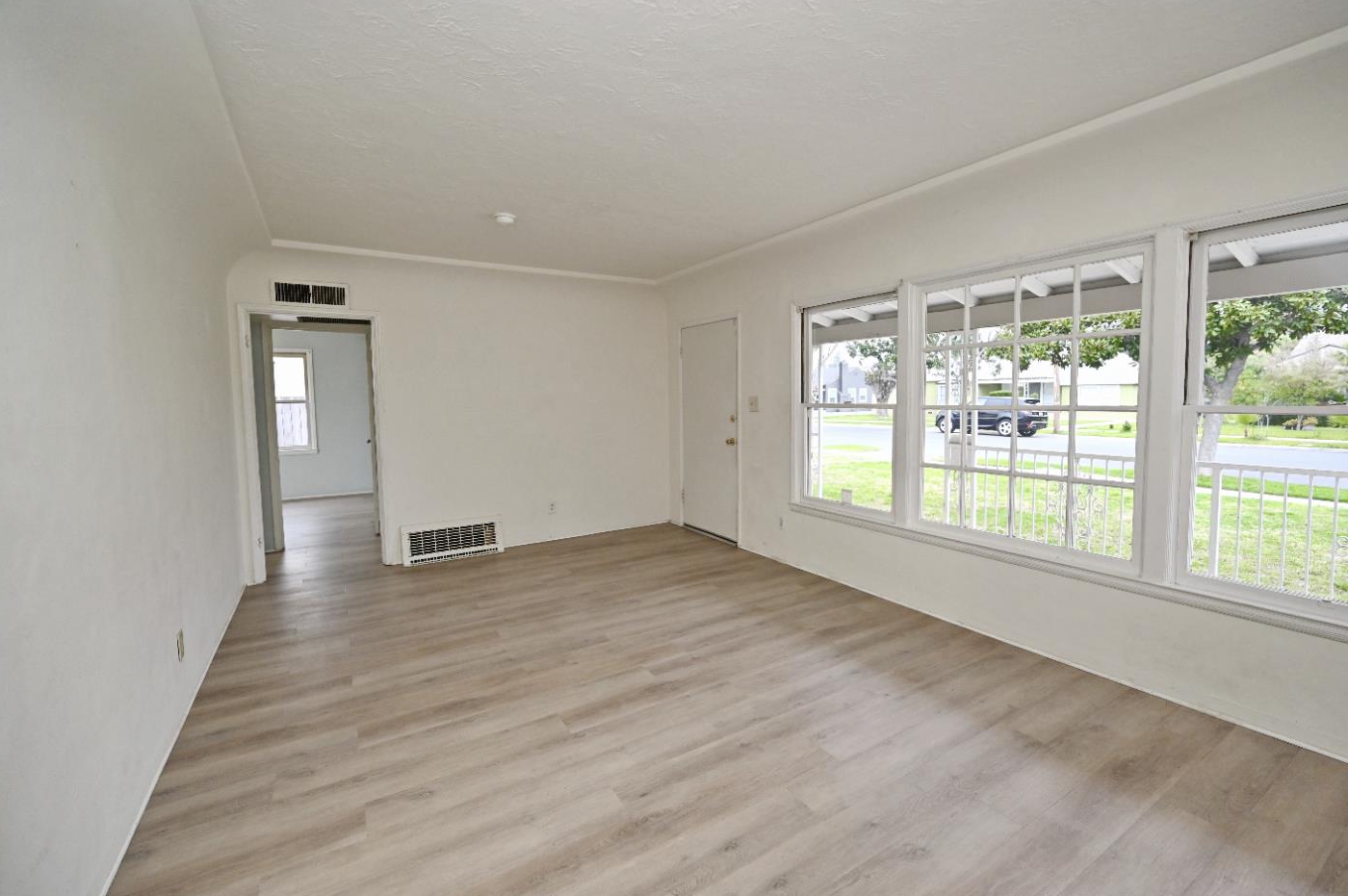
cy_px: 425
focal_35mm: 15
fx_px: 561
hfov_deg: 100.4
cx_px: 686
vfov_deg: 77.2
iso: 900
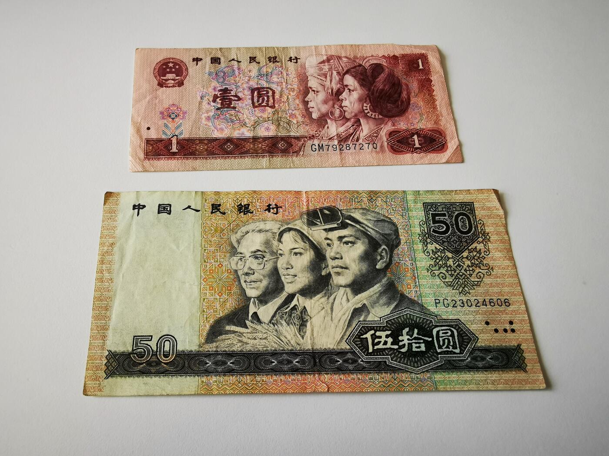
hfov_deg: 67.3
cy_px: 228
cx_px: 304
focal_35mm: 26
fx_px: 457
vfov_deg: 53.1
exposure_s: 1/60
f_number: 2.2
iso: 160
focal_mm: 2.35
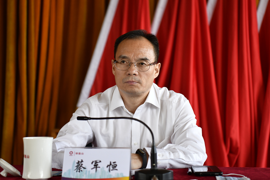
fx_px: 525
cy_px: 90
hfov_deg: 28.8
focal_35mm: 70
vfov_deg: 19.5
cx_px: 135
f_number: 2.8
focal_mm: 70
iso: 800
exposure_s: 1/640
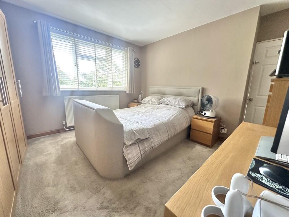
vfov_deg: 85.7
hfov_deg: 102.1
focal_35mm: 14
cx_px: 144
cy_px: 108
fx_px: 117
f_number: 2.2
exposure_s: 1/50
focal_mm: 2.22
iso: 250
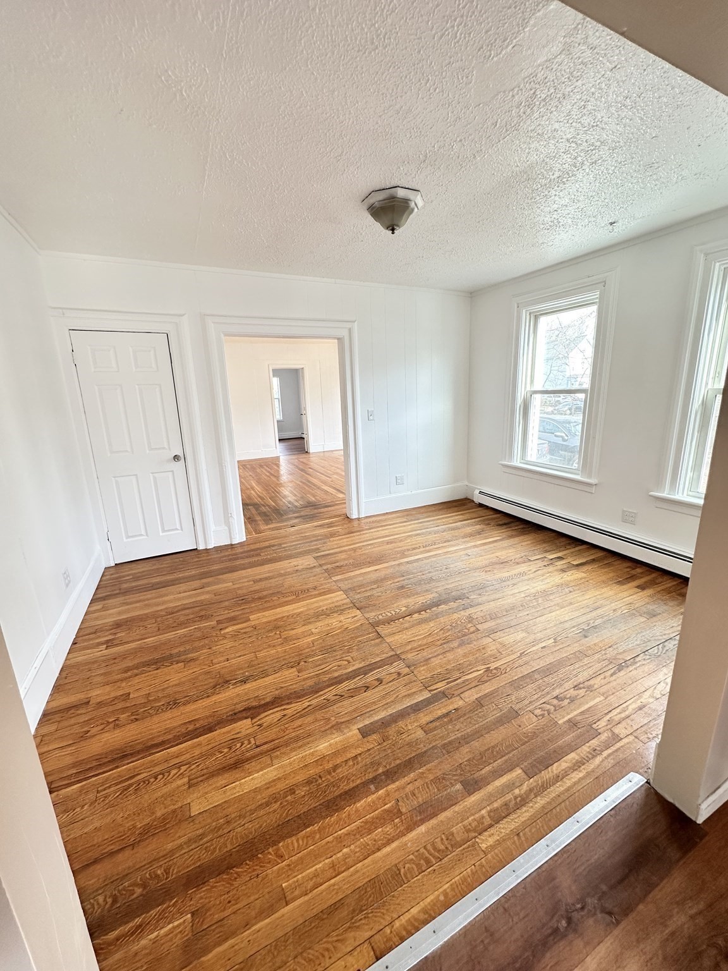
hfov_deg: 85.7
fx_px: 393
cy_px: 486
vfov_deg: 102.1
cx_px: 364
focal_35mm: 14
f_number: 2.2
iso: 125
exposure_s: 1/99
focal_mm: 2.22
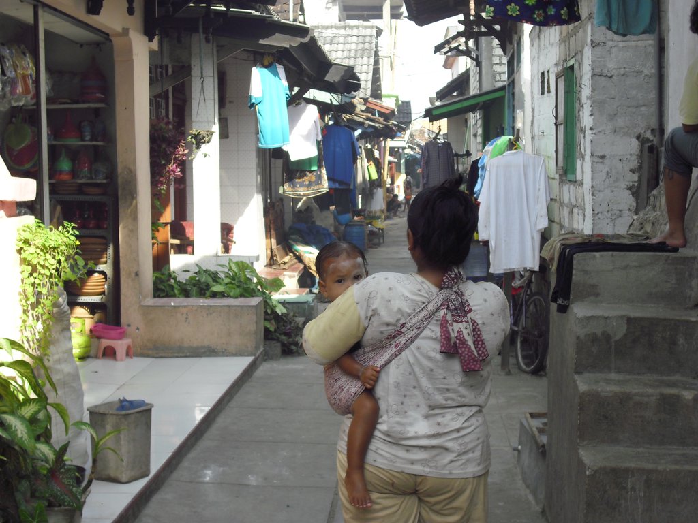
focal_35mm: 65
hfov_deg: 29.8
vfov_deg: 22.6
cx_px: 349
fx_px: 1311
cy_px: 262
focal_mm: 10.7
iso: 100
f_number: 3.8
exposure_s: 1/250
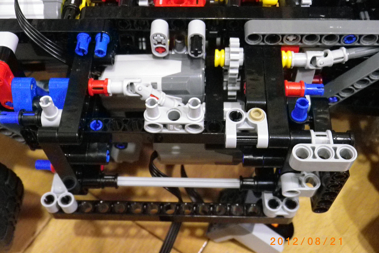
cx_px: 189
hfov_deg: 45.4
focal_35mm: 43
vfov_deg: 31.2
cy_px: 132
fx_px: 453
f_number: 3.9
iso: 800
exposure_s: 1/8
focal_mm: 7.3
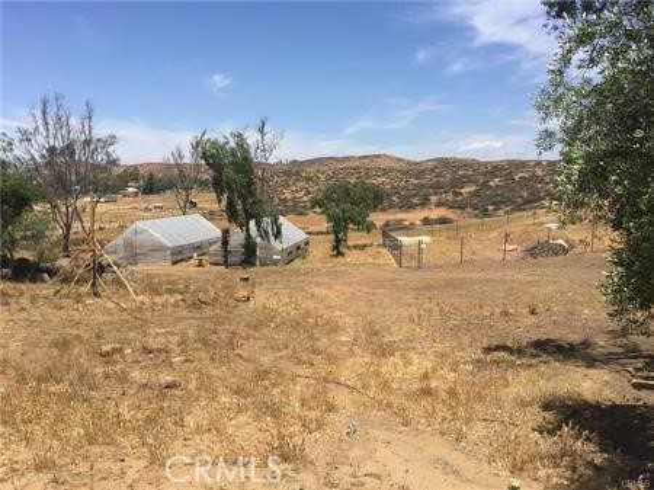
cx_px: 327
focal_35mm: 29
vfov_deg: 48.2
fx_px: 548
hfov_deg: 61.7
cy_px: 245
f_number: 2.2
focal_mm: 4.15
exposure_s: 1/2198
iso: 32
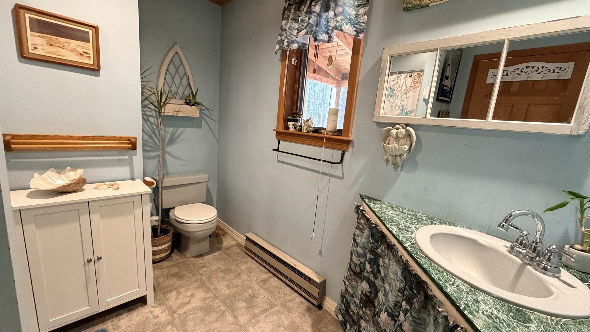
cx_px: 292
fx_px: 250
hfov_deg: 99.4
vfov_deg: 67.1
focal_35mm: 16
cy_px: 171
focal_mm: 2.22
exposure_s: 1/60
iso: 500
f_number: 2.2
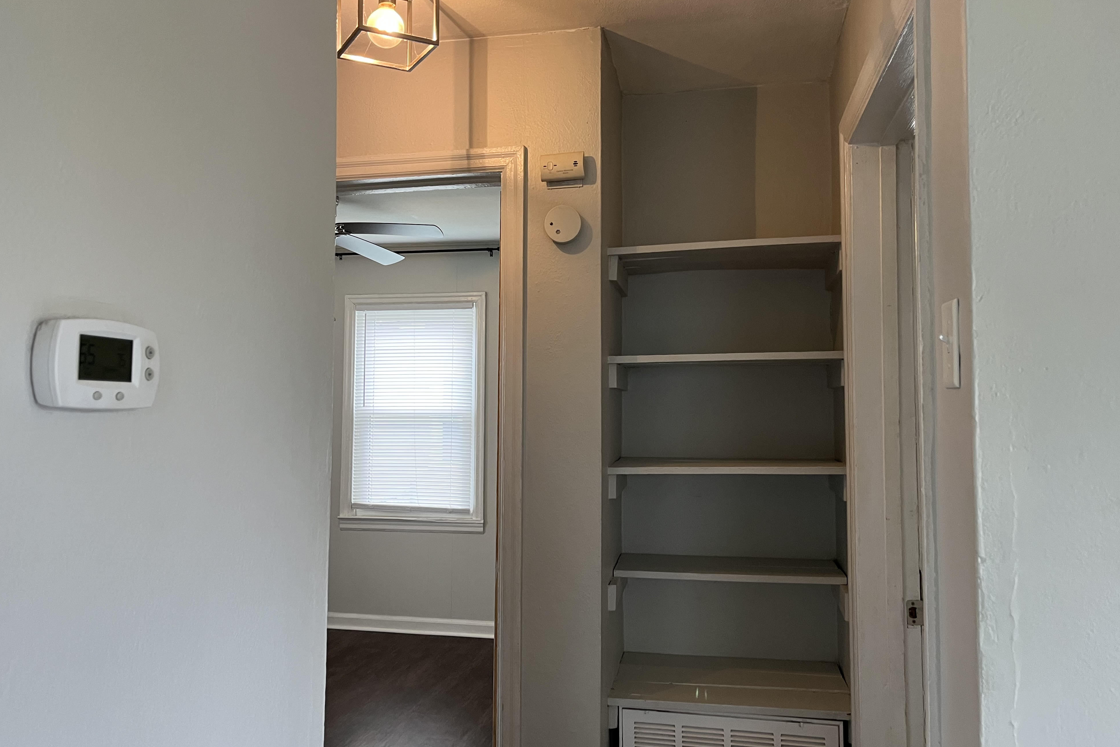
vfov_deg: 46.4
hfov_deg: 65.5
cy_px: 351
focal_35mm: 28
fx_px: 871
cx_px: 545
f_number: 1.6
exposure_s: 1/60
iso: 125
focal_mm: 5.1
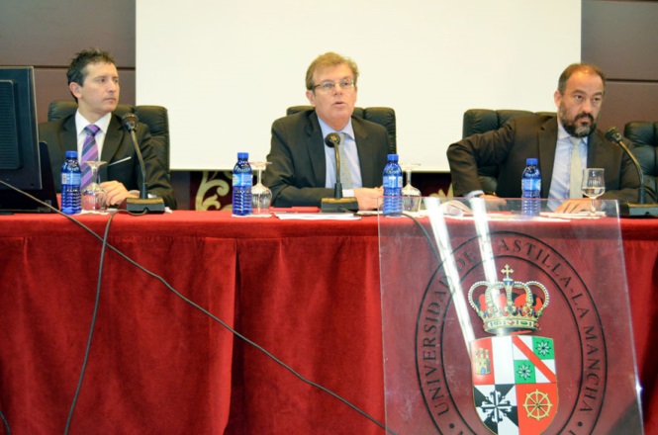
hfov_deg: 49.7
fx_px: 711
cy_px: 218
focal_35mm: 39
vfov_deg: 34.0
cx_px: 329
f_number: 4
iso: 2500
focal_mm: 26
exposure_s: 1/60
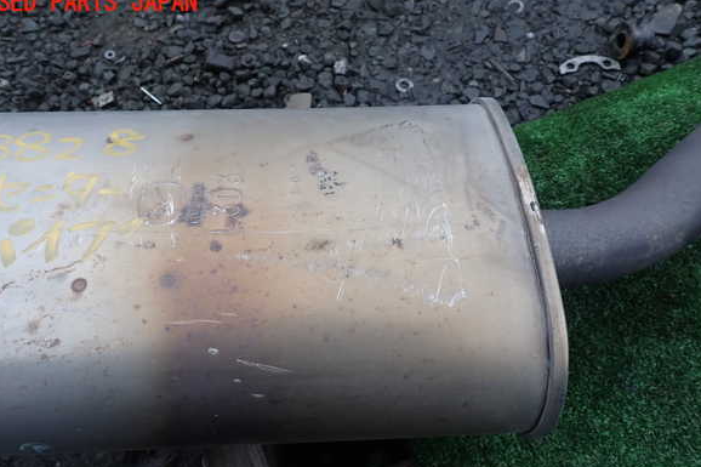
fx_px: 526
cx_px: 341
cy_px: 261
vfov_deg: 47.8
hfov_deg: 67.4
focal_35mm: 27
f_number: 2.8
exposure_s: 1/80
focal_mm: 4.5
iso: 100
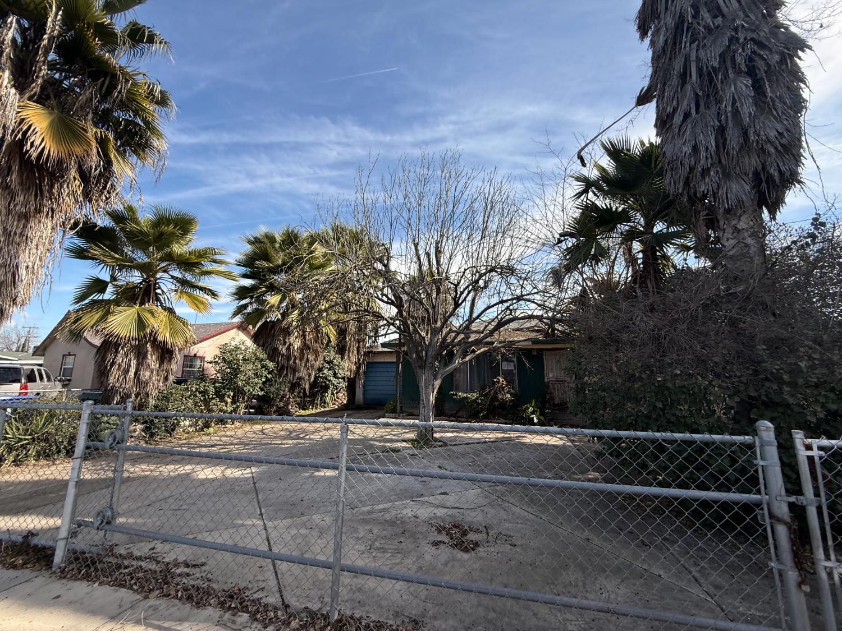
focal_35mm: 14
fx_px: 341
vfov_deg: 85.7
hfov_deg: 102.1
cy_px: 316
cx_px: 421
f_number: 2.2
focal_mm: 2.22
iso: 50
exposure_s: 1/1001
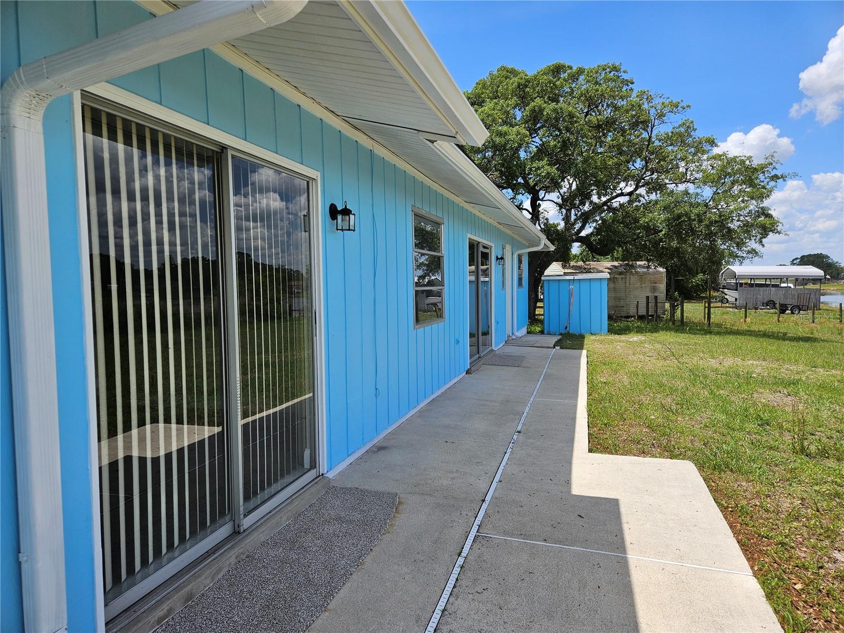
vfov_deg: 58.9
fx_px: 561
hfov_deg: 73.9
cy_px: 316
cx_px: 422
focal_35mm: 23
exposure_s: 1/1834
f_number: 1.8
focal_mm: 5.4
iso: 25
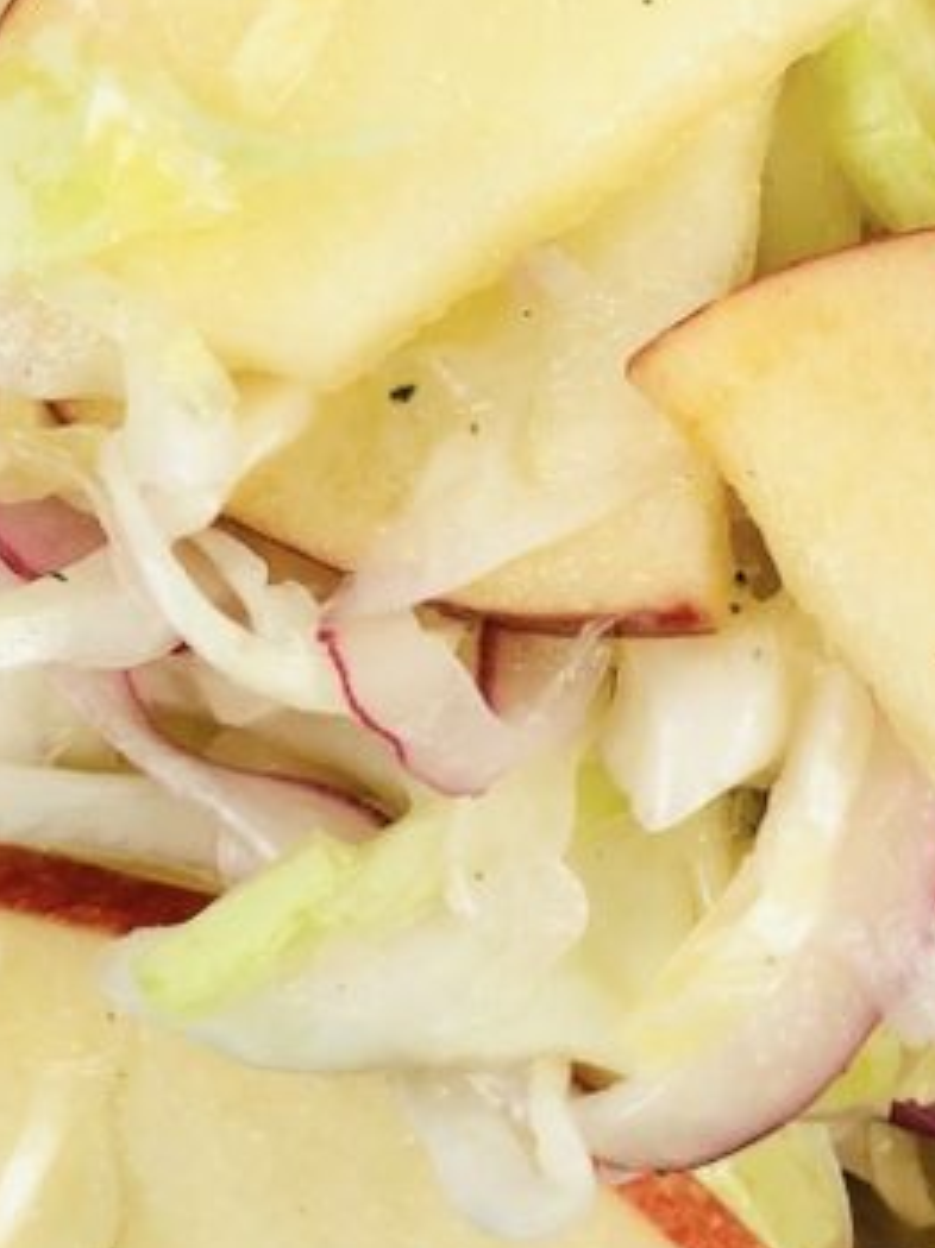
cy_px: 613
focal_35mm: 82
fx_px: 2957
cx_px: 699
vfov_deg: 23.9
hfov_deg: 17.9
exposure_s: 1/120
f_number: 1.8
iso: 32
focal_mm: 3.99
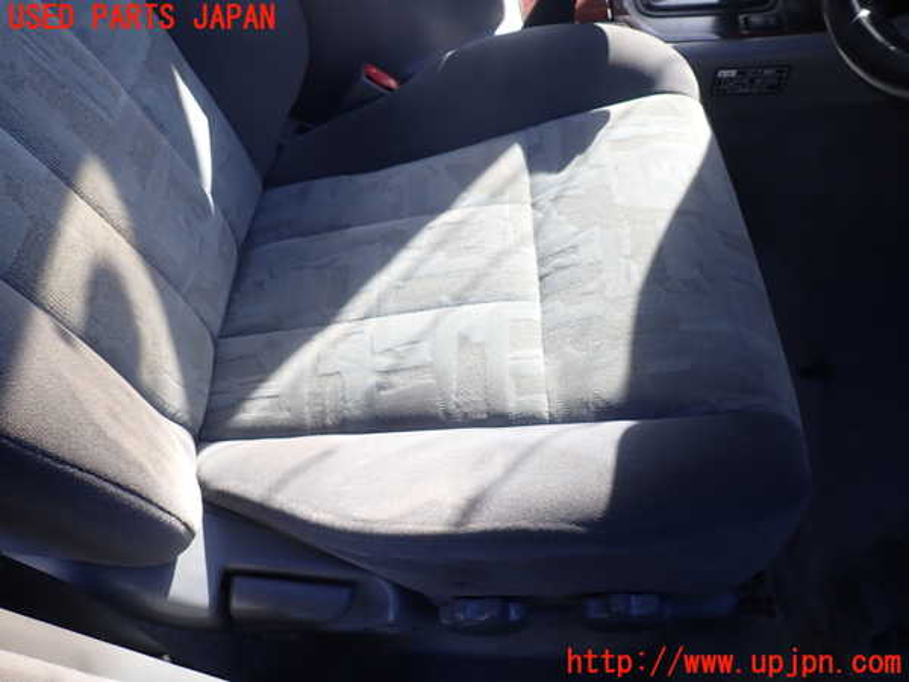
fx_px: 656
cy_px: 341
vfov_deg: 54.9
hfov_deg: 69.4
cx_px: 454
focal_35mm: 25
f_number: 2.8
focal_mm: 4.5
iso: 100
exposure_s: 1/200
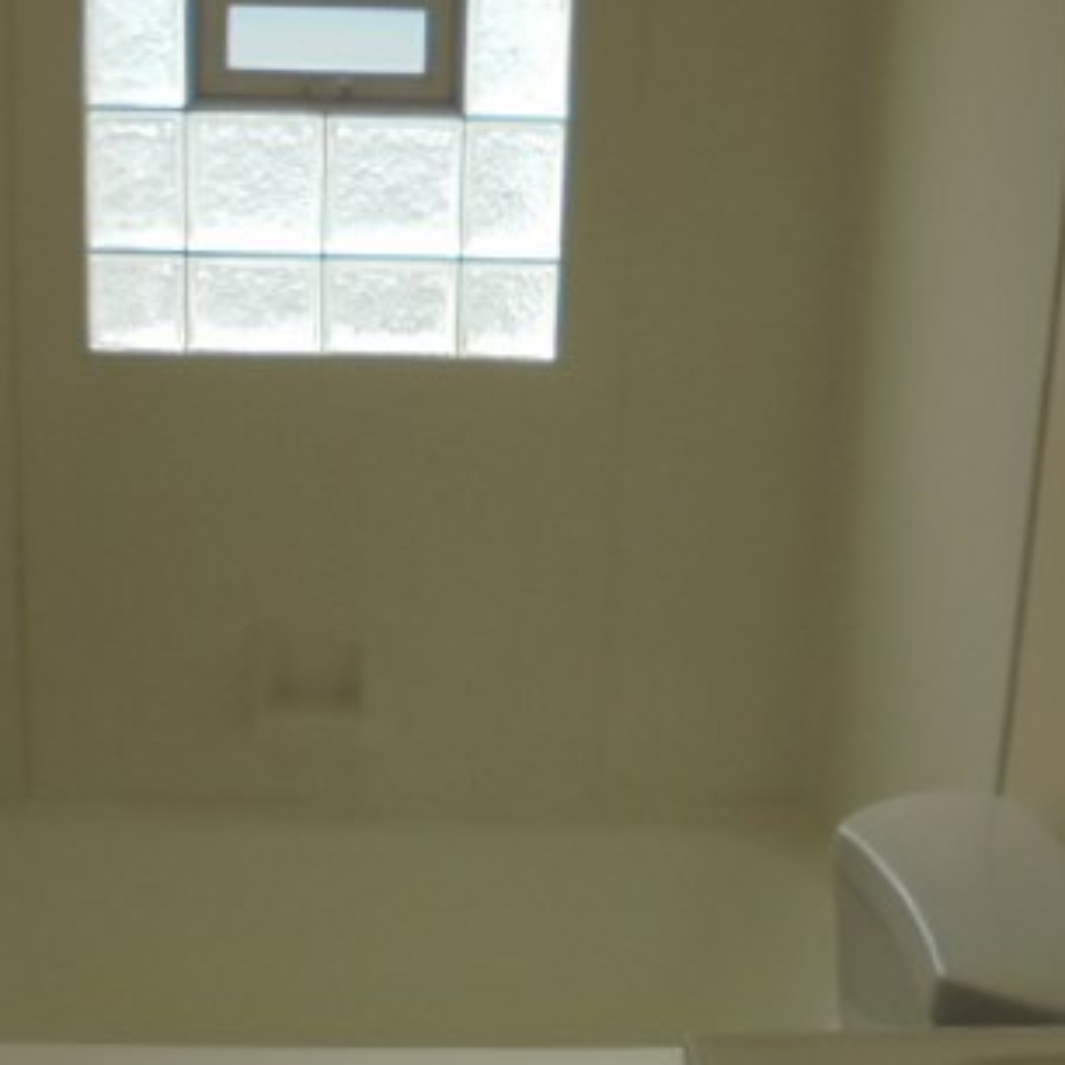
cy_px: 491
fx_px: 1671
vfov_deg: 35.3
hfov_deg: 35.2
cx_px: 411
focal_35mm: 48
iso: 100
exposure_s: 1/100
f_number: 3.5
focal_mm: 4.6
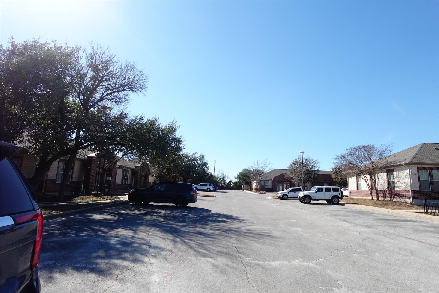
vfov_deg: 61.9
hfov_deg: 84.0
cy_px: 146
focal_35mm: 20
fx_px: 244
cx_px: 220
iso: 125
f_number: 2
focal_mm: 7.6
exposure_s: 1/3200
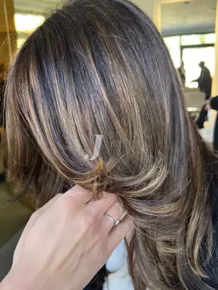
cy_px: 147
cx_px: 93
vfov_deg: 56.8
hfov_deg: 44.1
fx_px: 269
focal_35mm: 32
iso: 125
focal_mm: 5.7
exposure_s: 1/121
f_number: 1.5
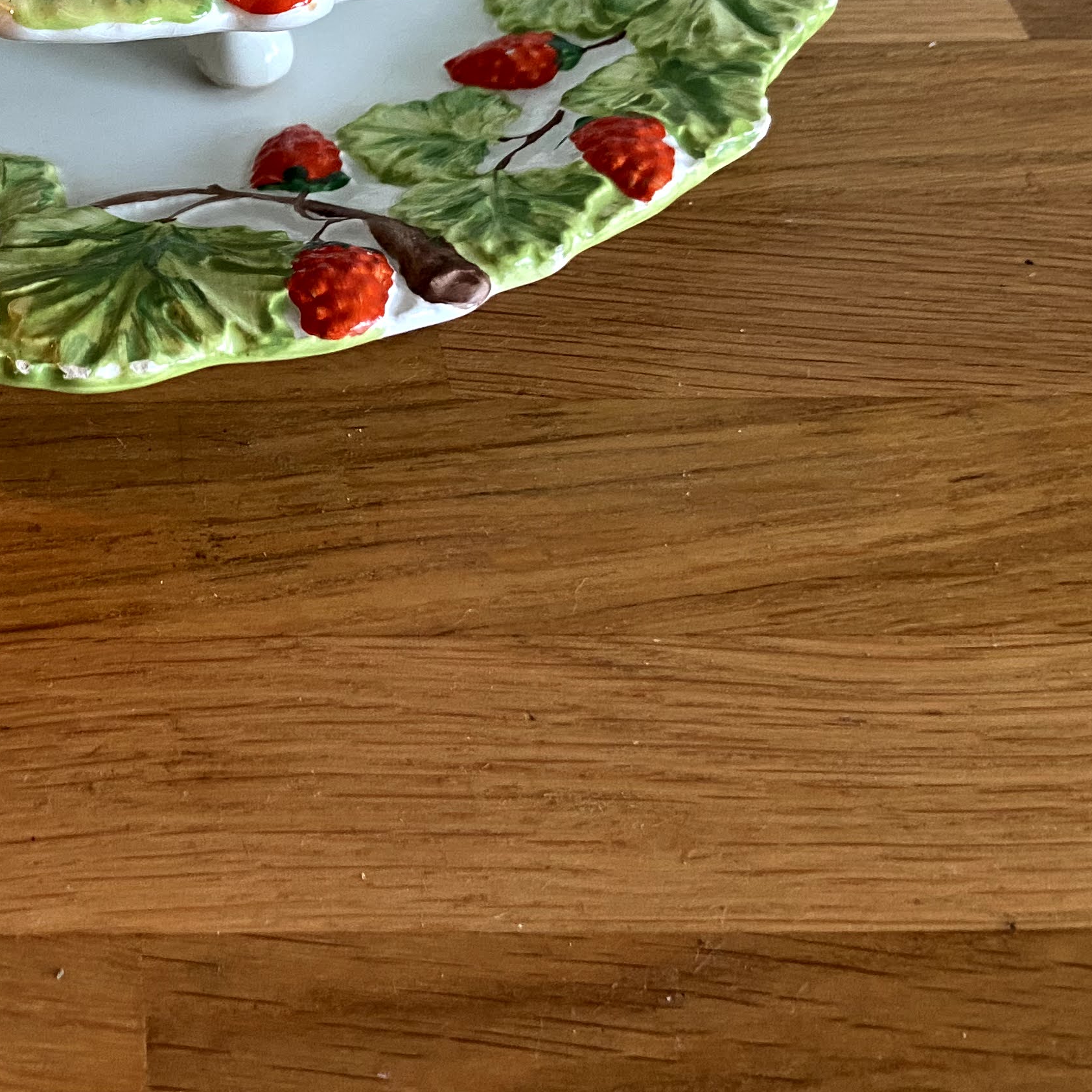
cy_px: 134
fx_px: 1963
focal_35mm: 55
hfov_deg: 29.3
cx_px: 33
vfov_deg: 29.9
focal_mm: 4.25
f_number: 1.8
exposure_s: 1/50
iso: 250
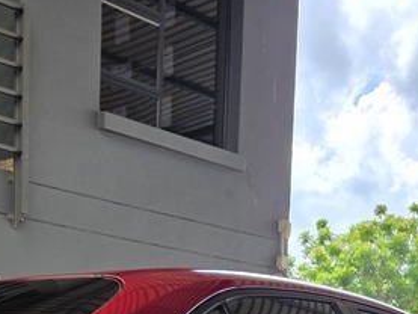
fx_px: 1027
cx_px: 5
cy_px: 537
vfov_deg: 15.3
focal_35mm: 85
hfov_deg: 22.2
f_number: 1.7
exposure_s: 1/359
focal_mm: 6.25
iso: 25
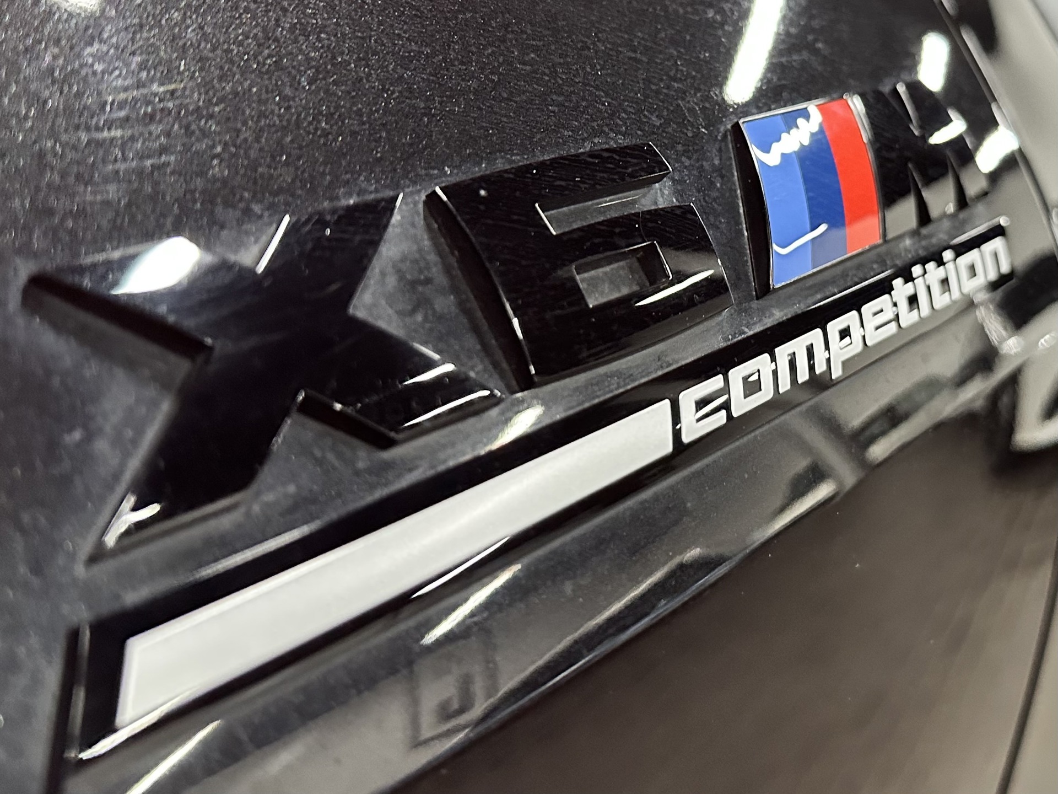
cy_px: 397
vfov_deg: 56.8
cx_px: 529
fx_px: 734
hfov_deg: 71.6
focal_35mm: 24
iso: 500
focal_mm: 6.86
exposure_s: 1/60
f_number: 1.78
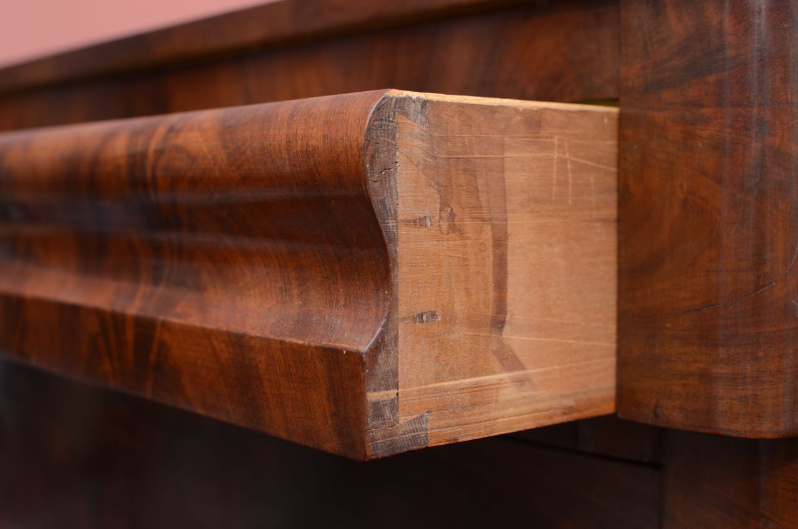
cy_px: 264
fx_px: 1161
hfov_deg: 37.9
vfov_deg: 25.6
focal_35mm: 52
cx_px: 399
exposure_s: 1/125
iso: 800
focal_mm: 35
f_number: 4
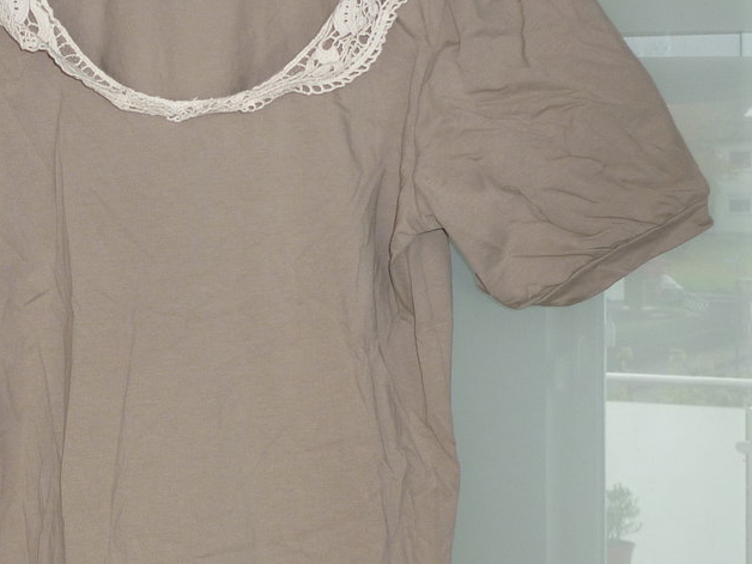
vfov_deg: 21.0
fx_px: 1521
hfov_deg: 27.2
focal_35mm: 70
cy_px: 363
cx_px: 151
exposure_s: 1/30
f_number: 2.8
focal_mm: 5.5
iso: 100
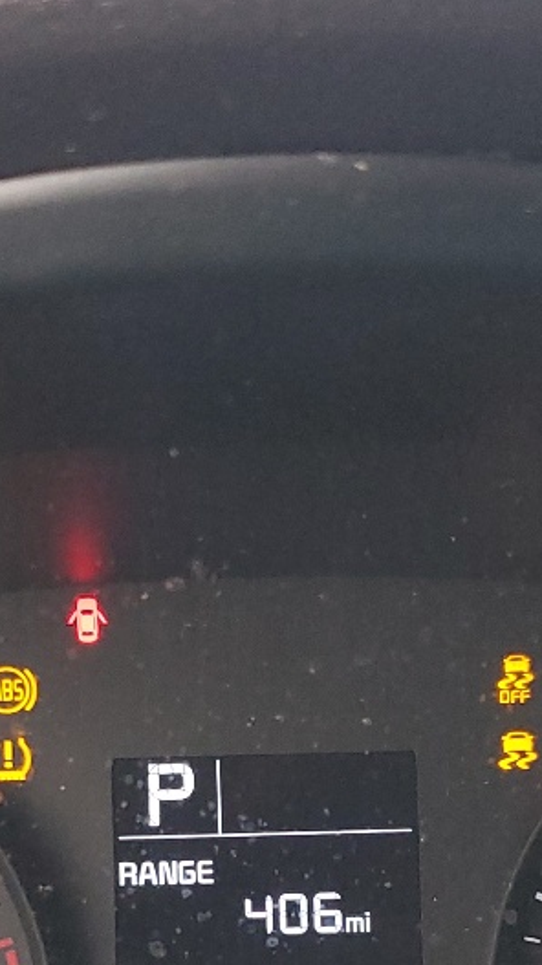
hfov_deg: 14.0
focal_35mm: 86
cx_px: 262
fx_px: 2200
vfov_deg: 23.9
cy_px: 923
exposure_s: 1/60.2
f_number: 1.5
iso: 175
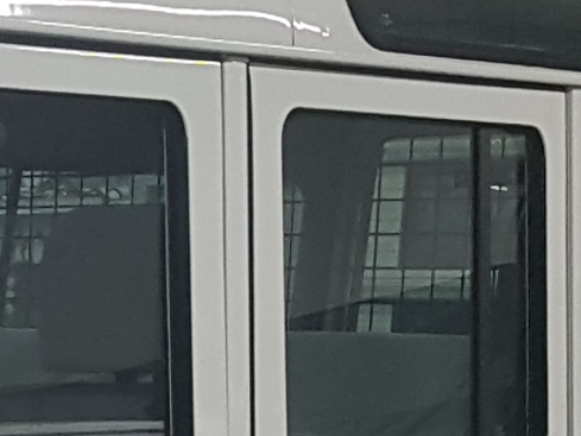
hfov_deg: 11.7
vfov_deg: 9.2
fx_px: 2569
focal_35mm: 153
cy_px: 808
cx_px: -524
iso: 200
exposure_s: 1/50
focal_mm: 4.2
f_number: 1.7
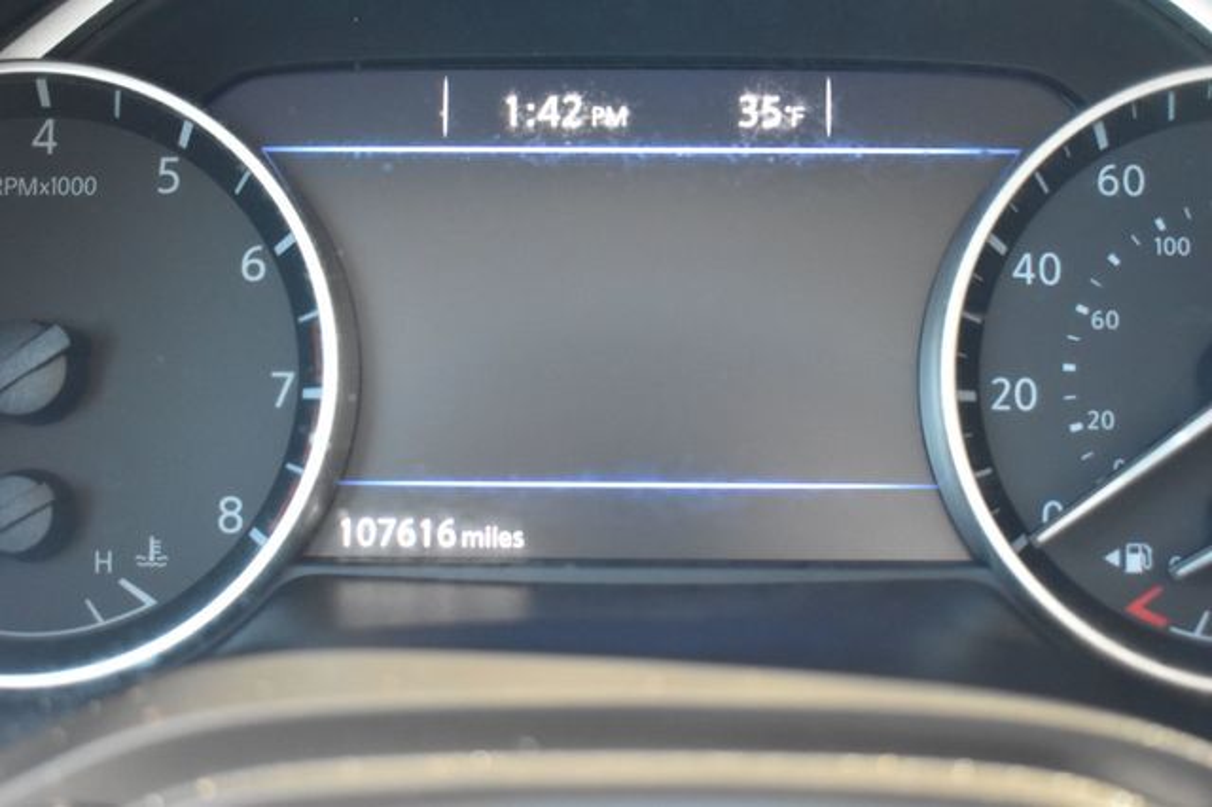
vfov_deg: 25.7
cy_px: 404
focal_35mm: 52
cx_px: 606
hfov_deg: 37.9
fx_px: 1767
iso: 3200
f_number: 4.5
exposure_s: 1/20
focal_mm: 35
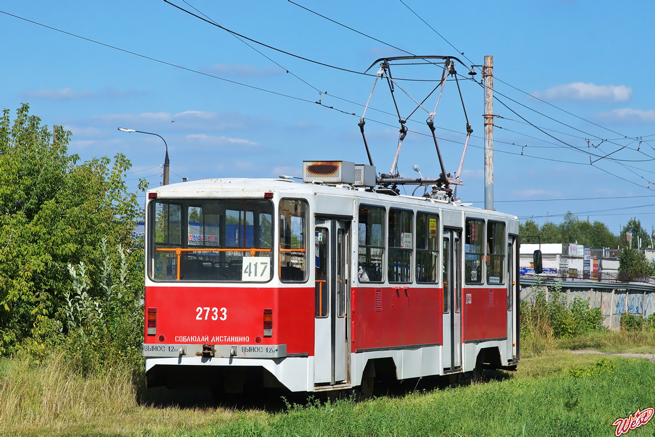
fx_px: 2320
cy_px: 218
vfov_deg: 10.8
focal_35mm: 128
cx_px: 328
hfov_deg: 16.1
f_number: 9
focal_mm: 85
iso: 200
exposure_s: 1/1000
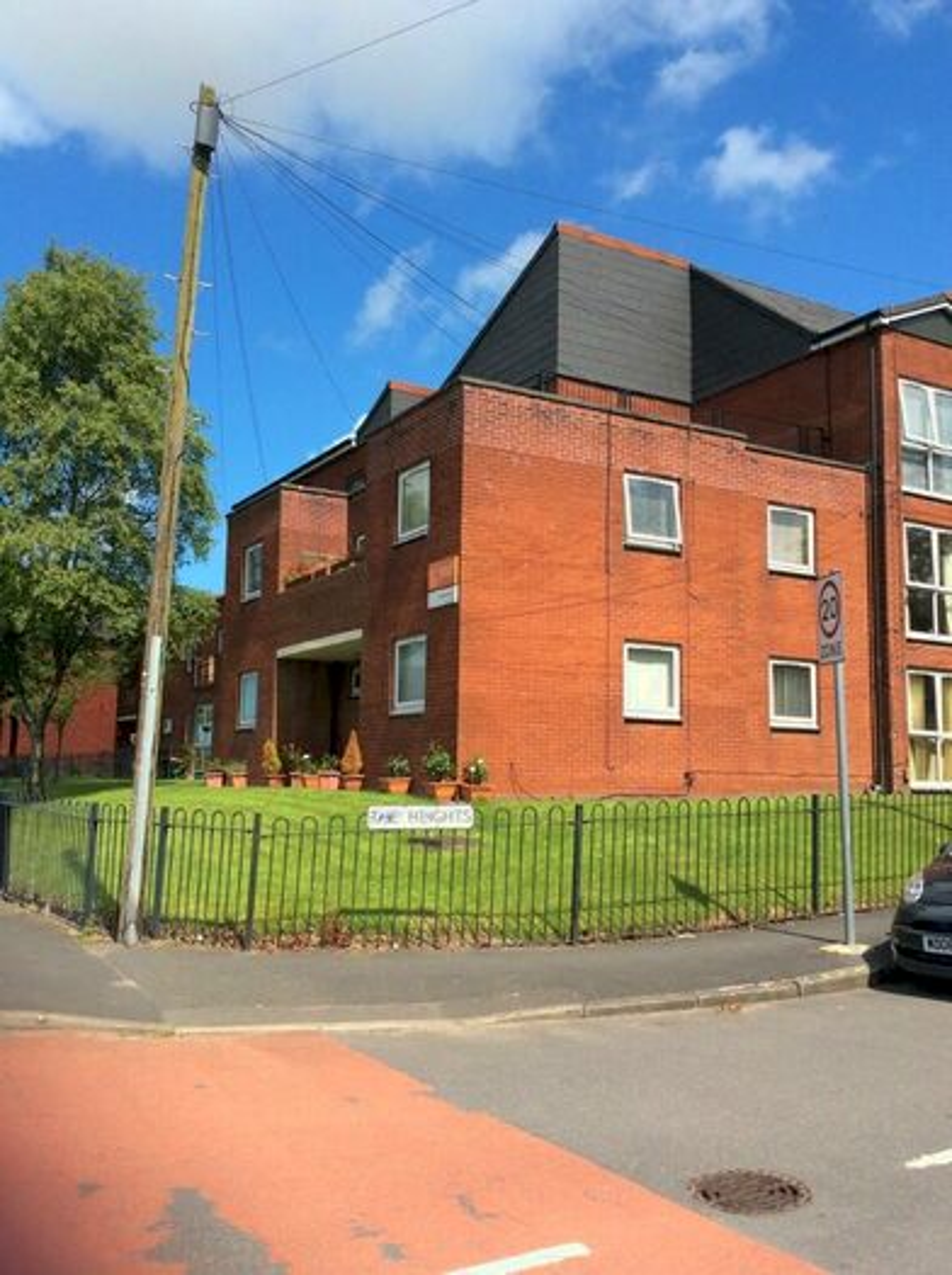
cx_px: 476
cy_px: 638
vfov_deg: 56.9
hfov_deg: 44.0
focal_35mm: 32
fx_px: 1177
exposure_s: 1/1059
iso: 32
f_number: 2.4
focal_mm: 3.3
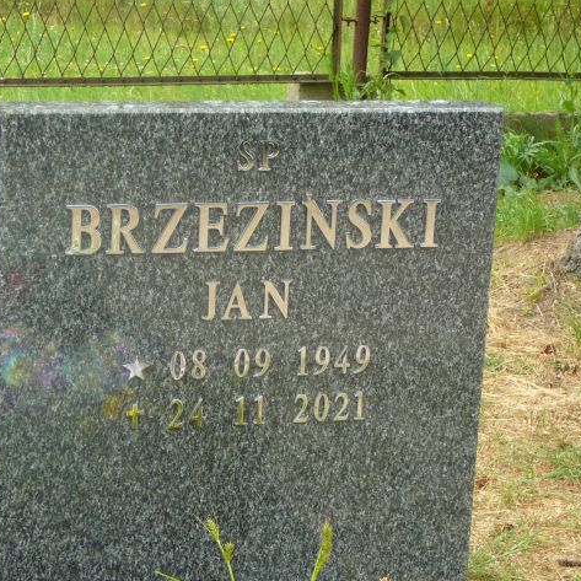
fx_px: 1861
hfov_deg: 17.7
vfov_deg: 17.7
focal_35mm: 98
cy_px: 287
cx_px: 201
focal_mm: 12.2
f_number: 3.8
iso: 80
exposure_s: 1/100
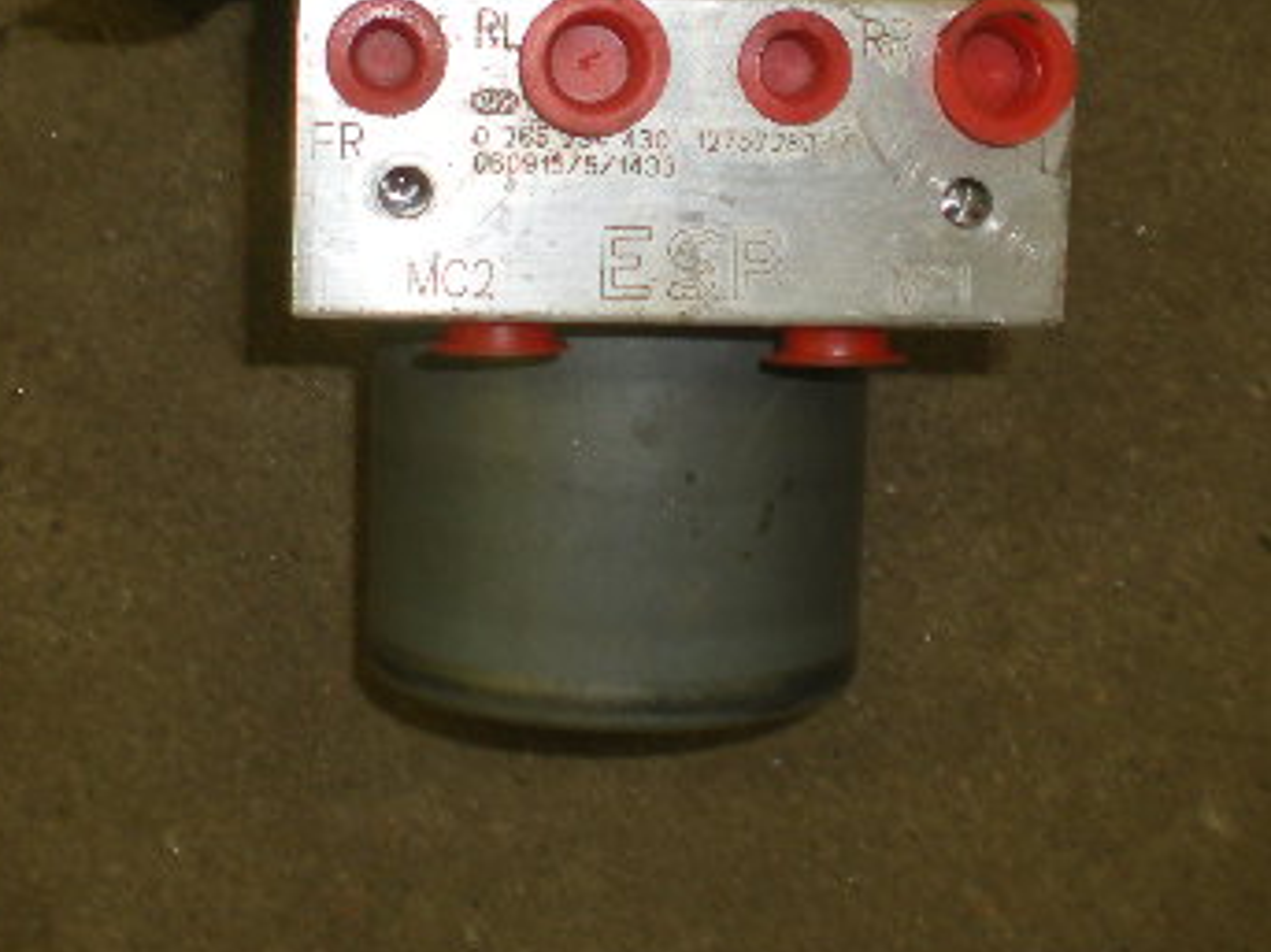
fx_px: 2606
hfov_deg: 27.4
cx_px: 597
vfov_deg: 20.5
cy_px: 196
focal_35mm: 71
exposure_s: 1/30
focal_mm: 6.3
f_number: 3.1
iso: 64
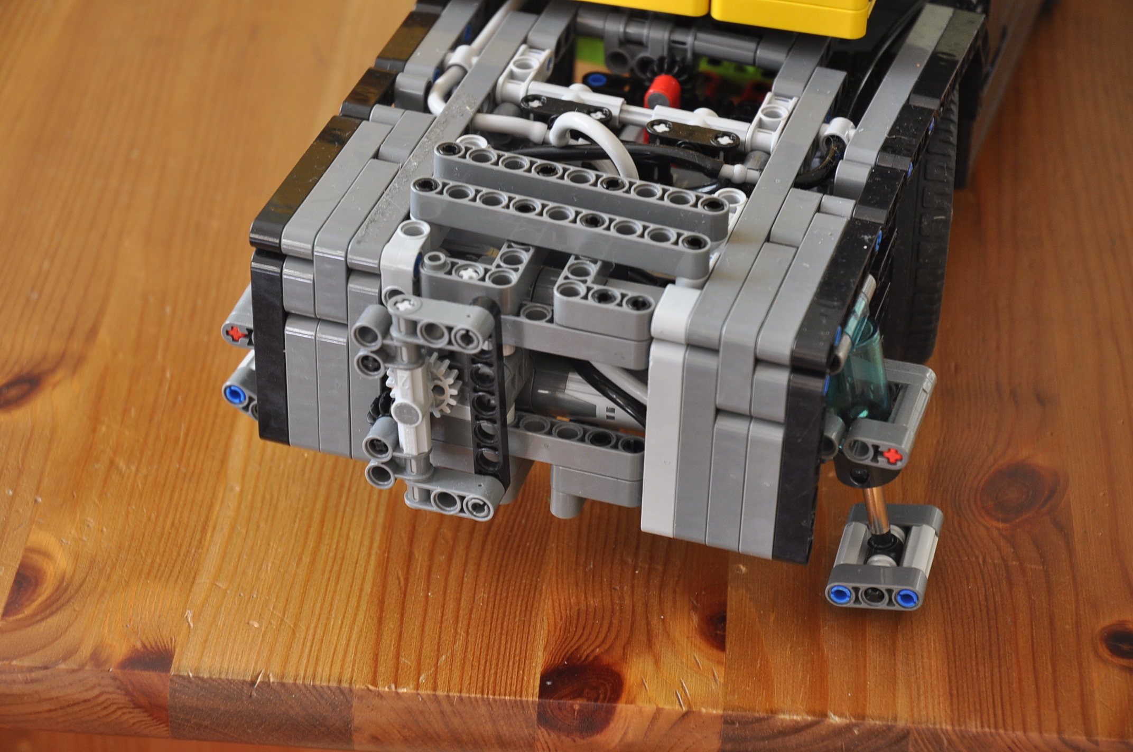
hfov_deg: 19.5
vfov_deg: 13.0
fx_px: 3301
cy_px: 376
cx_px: 566
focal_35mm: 105
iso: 400
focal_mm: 70
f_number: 5.6
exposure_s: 1/6
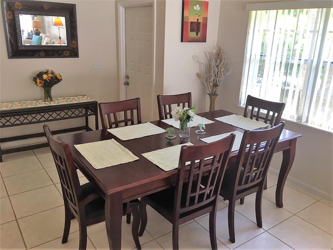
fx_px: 279
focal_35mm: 29
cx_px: 166
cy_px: 125
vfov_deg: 48.2
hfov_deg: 61.7
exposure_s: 1/30
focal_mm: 4.15
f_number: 2.2
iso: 50
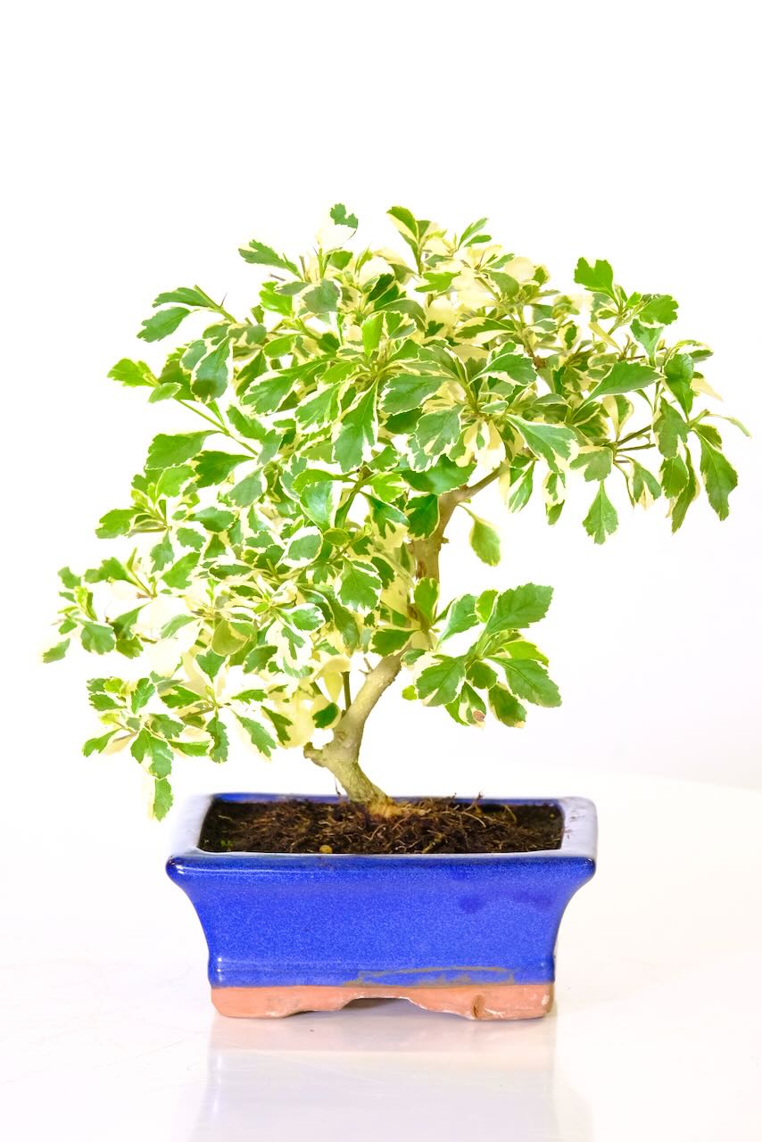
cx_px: 381
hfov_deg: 8.7
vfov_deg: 13.1
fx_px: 4982
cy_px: 571
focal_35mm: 157
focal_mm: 104.9
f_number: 8
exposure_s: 1/15
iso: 2500
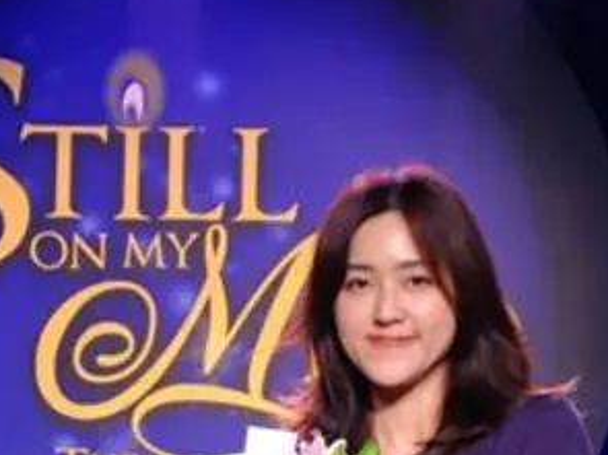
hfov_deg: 12.3
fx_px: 2809
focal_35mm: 160
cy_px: 505
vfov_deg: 9.2
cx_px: 260
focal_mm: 41.8
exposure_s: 1/250
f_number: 5.6
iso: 12800
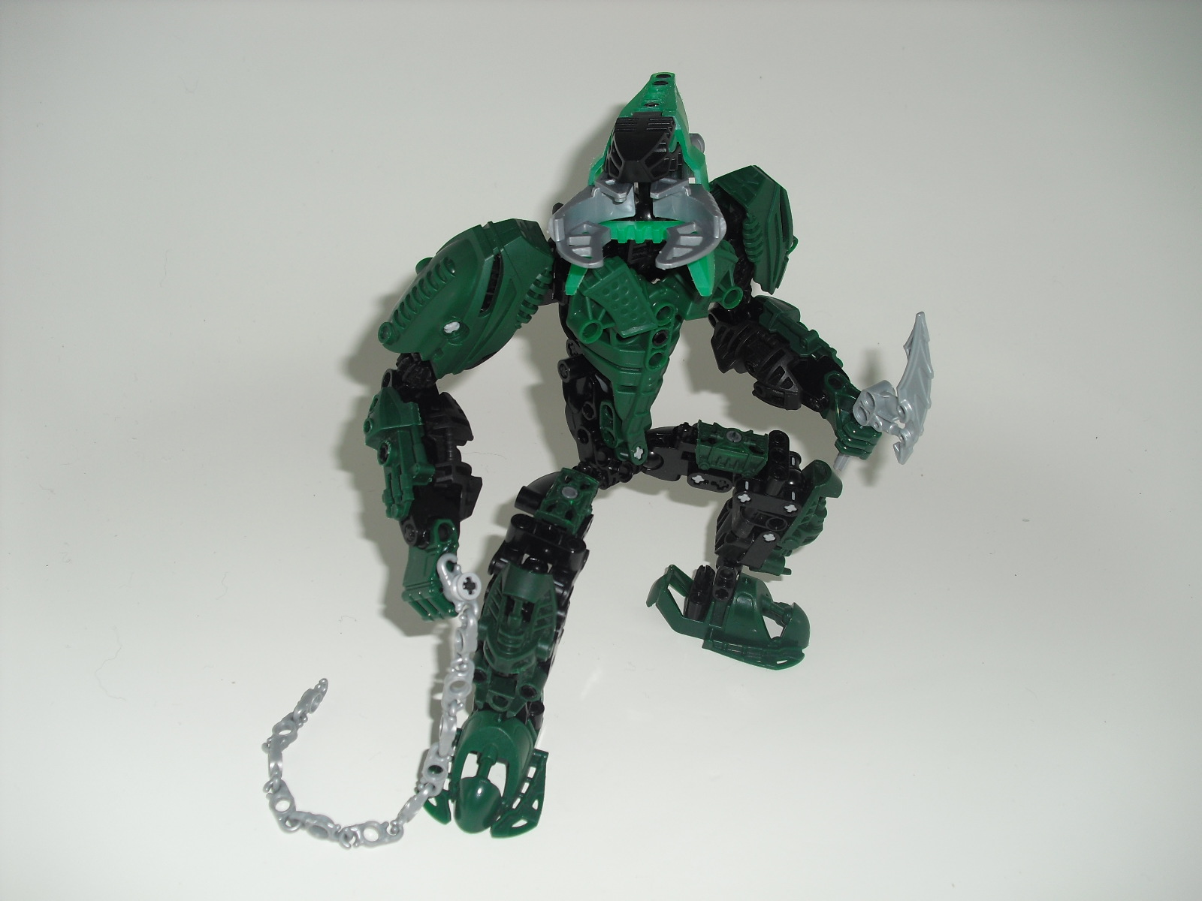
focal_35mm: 36
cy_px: 450
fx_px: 1250
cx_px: 601
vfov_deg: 39.7
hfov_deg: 51.4
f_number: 3.1
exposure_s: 1/60
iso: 64
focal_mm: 6.3
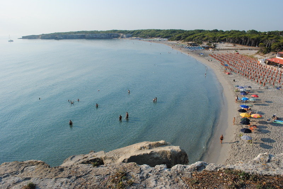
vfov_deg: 48.1
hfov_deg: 67.3
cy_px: 94
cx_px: 142
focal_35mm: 27
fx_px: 213
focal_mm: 18
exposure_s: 1/250
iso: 100
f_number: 8
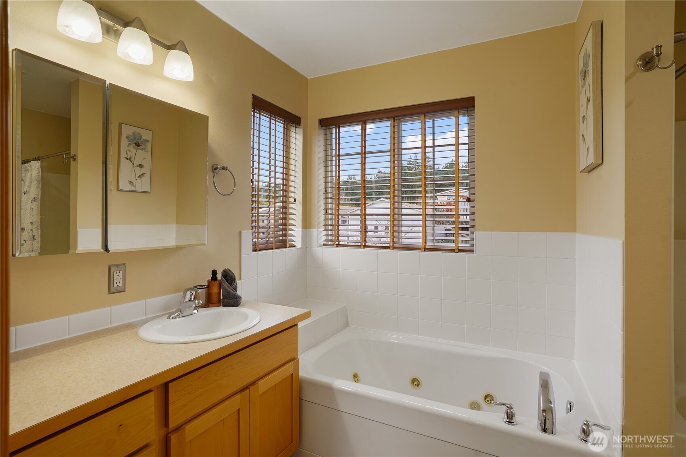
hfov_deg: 93.3
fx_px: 324
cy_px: 228
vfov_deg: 70.4
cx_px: 343
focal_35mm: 17
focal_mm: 17
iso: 100
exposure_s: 1/3
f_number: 8
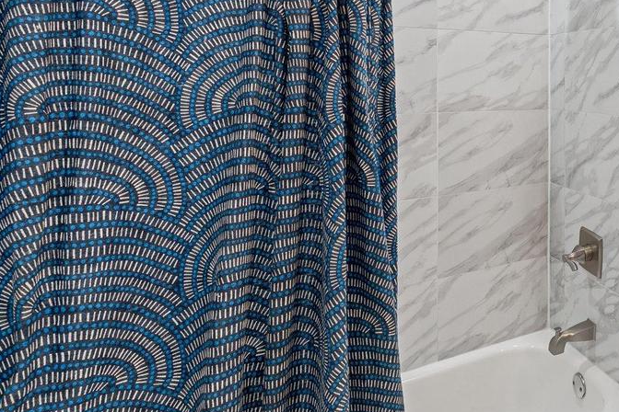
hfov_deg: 47.4
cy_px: 85
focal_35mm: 30
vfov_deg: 41.8
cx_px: 660
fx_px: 516
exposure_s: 1/6
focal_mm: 14
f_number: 9
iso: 250
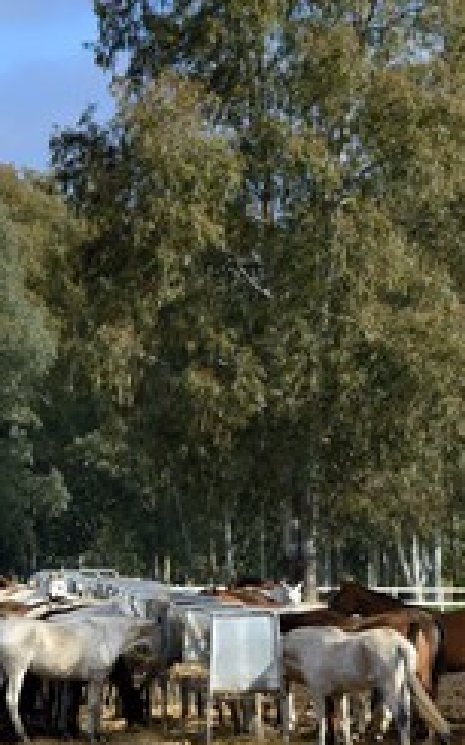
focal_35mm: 297
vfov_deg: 7.1
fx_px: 6026
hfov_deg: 4.4
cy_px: 414
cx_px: -3
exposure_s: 1/500
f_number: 8
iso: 200
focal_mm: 170
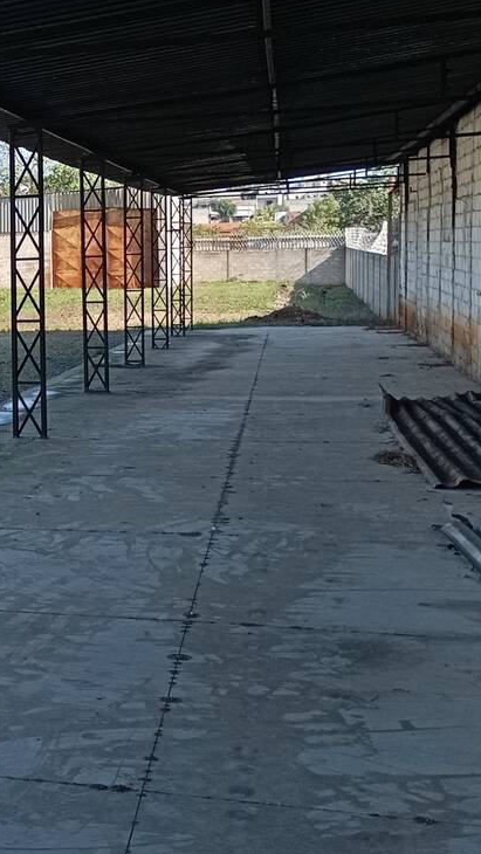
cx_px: -186
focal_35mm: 60
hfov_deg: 18.3
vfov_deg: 34.8
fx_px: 1360
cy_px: 358
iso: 100
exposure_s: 1/222
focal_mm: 4.27
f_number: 1.8
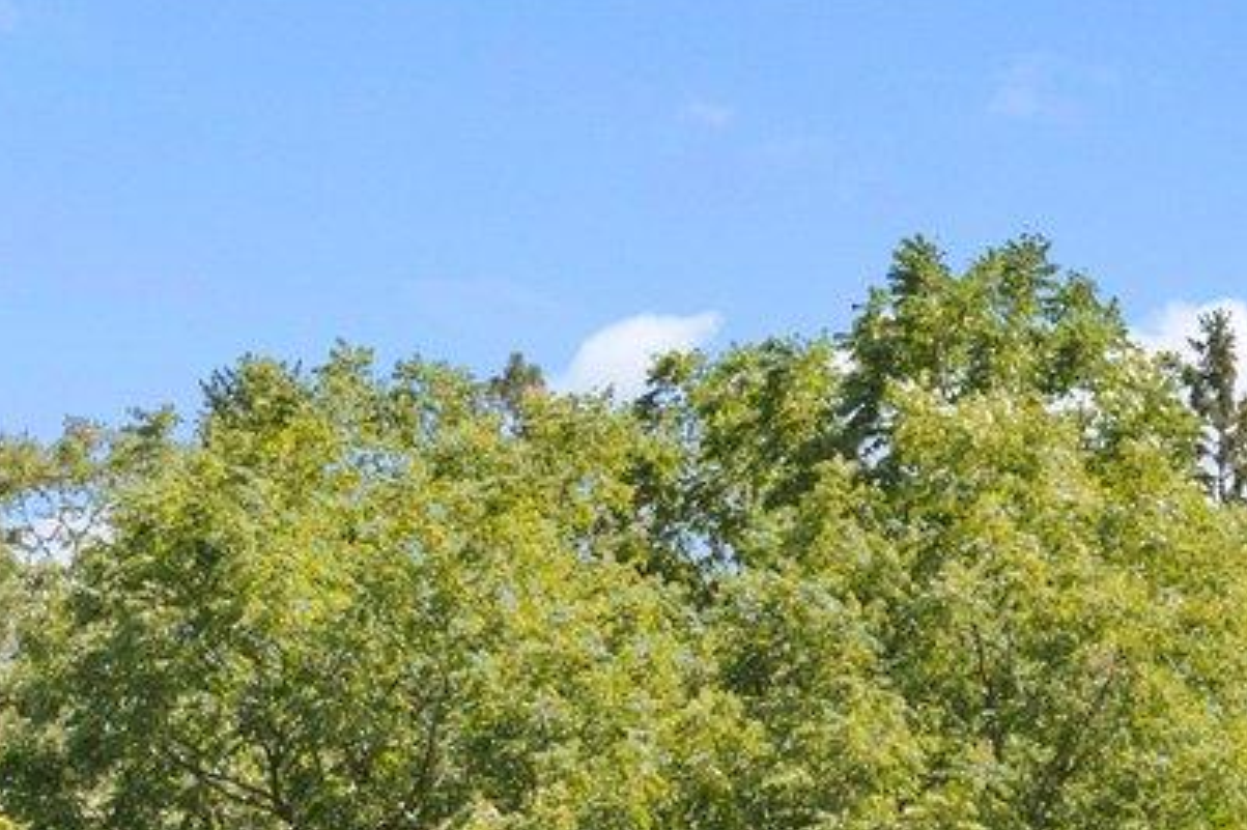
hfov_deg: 6.5
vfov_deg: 4.2
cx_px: 1057
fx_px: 10975
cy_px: 1988
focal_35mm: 317
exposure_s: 1/100
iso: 64
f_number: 11
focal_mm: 62
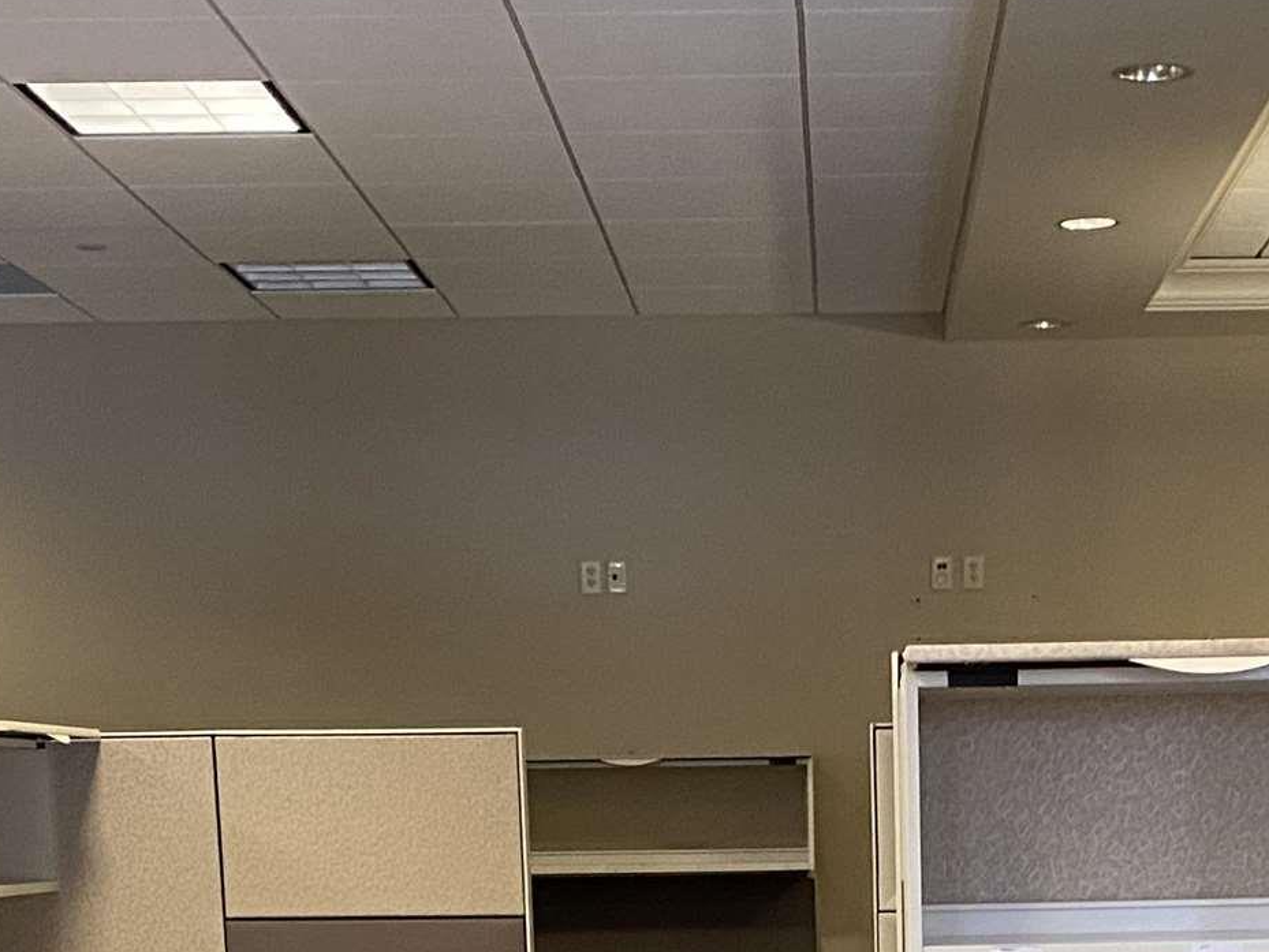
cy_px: 1401
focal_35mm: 86
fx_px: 3153
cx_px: 877
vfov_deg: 15.9
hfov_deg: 22.6
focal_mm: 4.25
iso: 320
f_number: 1.8
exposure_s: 1/60
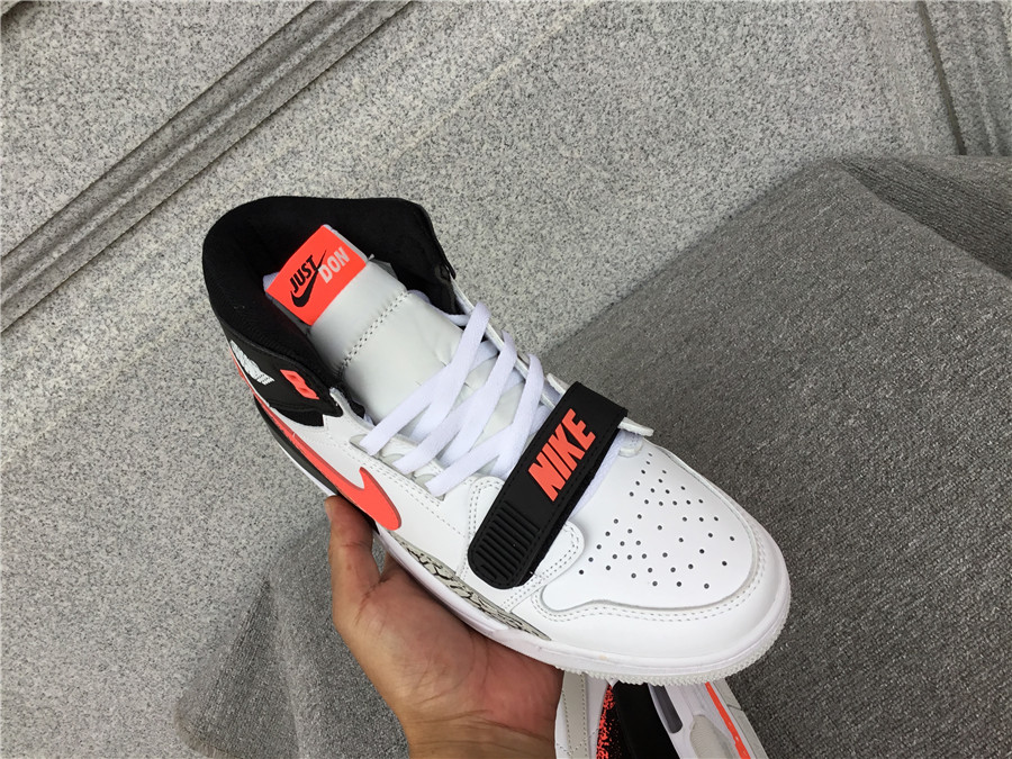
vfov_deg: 45.4
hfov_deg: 58.4
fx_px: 906
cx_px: 506
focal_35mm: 31
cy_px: 380
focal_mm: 3.3
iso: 25
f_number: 2.4
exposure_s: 1/159
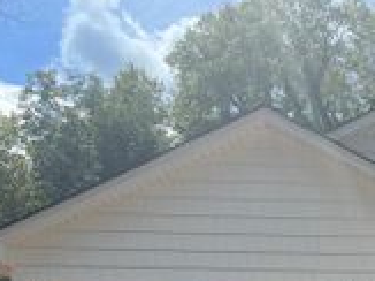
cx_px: 416
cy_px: 379
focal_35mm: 80
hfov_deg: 22.9
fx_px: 866
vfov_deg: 17.2
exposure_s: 1/3745
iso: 50
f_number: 1.6
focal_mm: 5.1
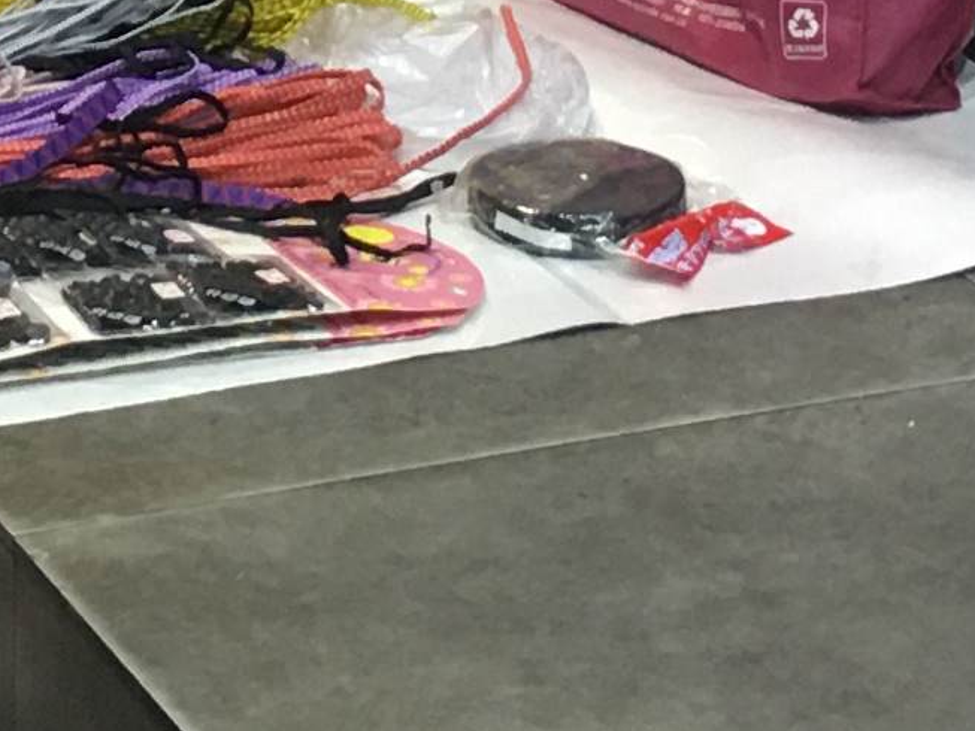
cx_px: 34
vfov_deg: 7.6
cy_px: -1150
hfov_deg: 11.0
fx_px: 5043
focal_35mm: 179
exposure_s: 1/17
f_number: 2.2
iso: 64
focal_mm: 4.15
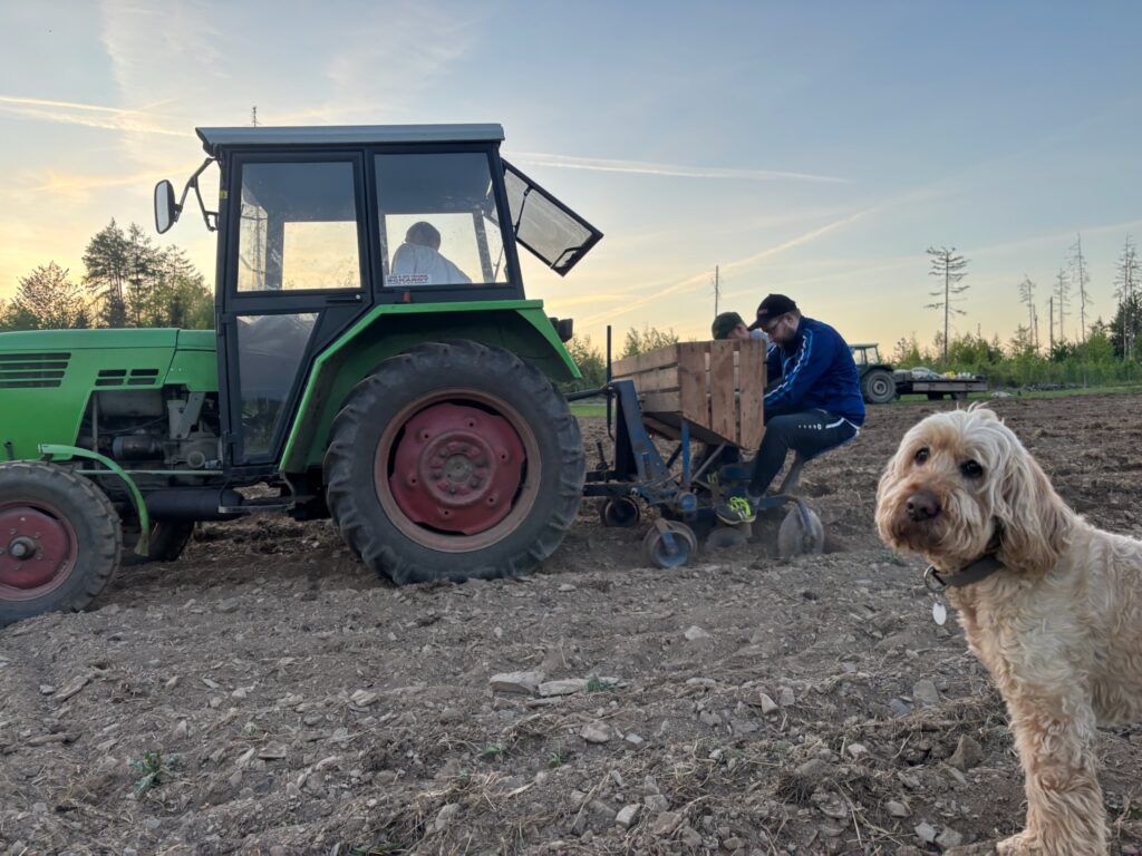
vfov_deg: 53.1
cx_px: 571
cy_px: 428
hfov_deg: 67.3
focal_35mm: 26
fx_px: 858
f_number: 1.6
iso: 50
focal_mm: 5.96
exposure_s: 1/121
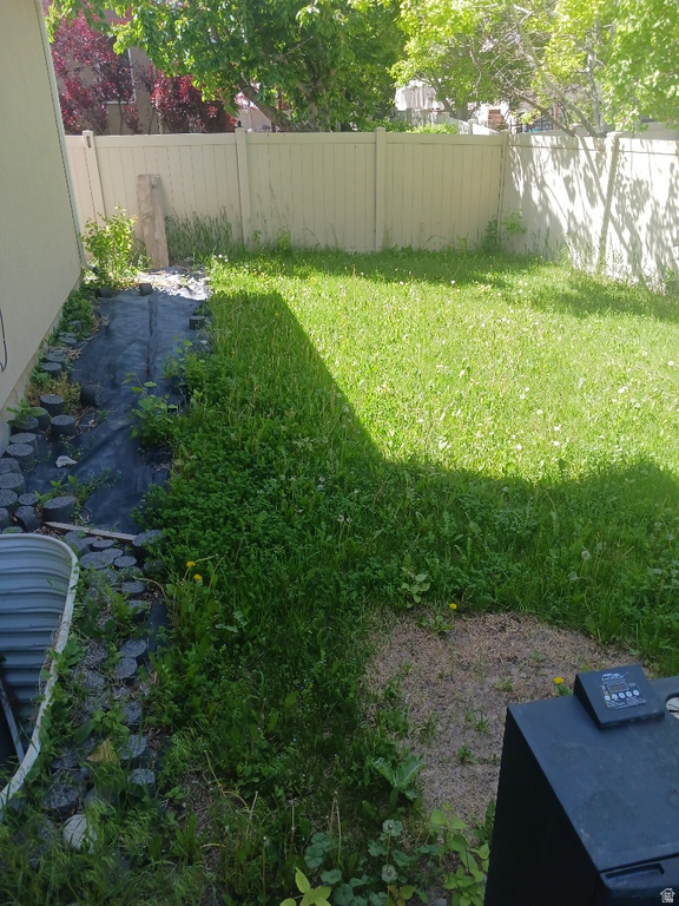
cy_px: 453
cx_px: 340
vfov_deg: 65.3
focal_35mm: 27
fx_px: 706
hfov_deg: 51.4
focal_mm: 4
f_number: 1.8
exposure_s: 1/120
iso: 40
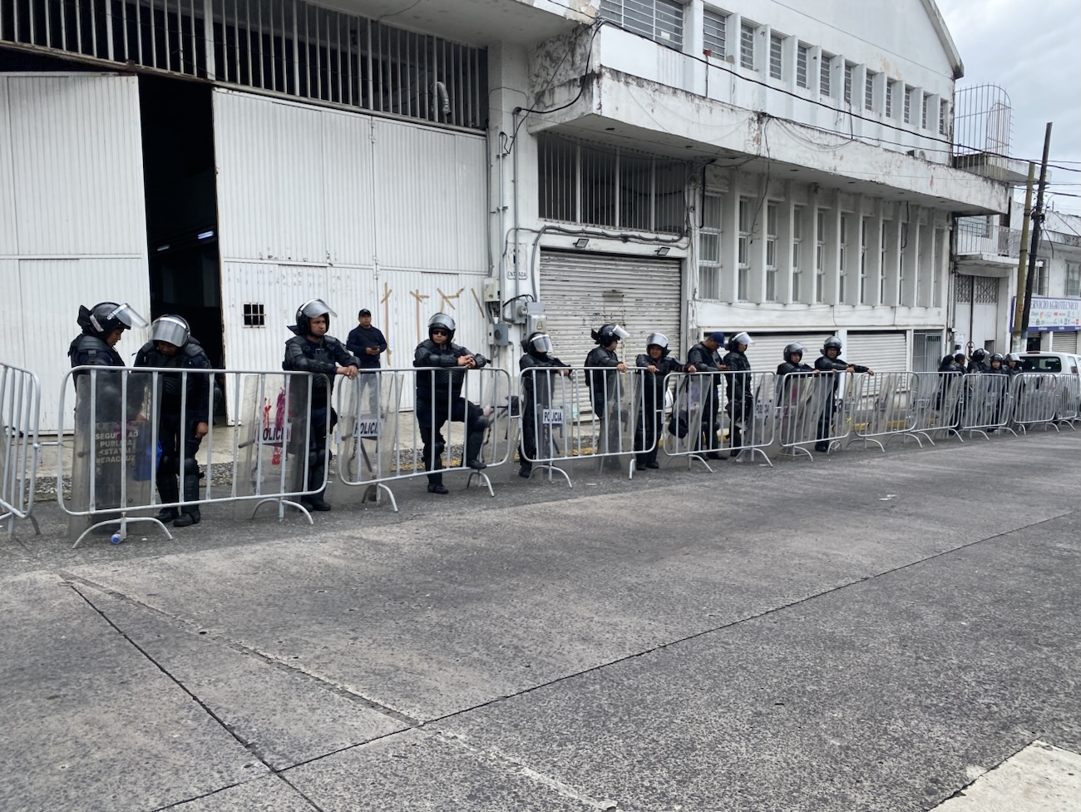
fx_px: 812
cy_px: 406
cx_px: 540
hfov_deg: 67.3
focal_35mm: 26
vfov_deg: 53.1
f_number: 1.8
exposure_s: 1/905
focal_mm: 4.25
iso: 32
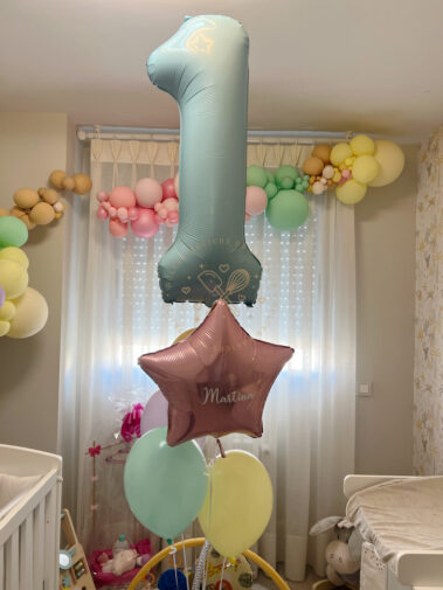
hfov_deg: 53.1
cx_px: 222
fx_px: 443
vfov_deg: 67.3
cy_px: 295
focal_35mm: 26
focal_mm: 5.7
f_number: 1.5
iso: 125
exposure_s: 1/106
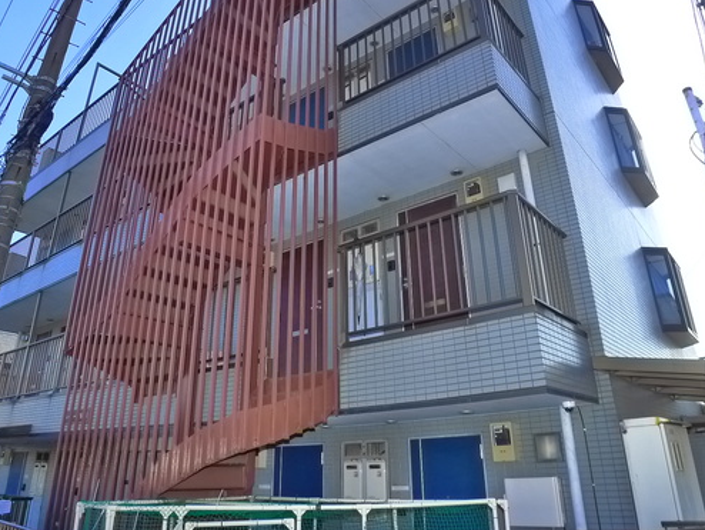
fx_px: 693
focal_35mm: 34
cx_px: 354
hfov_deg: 53.9
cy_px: 195
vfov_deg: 41.5
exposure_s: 1/400
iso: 400
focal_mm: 5.1
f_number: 3.5
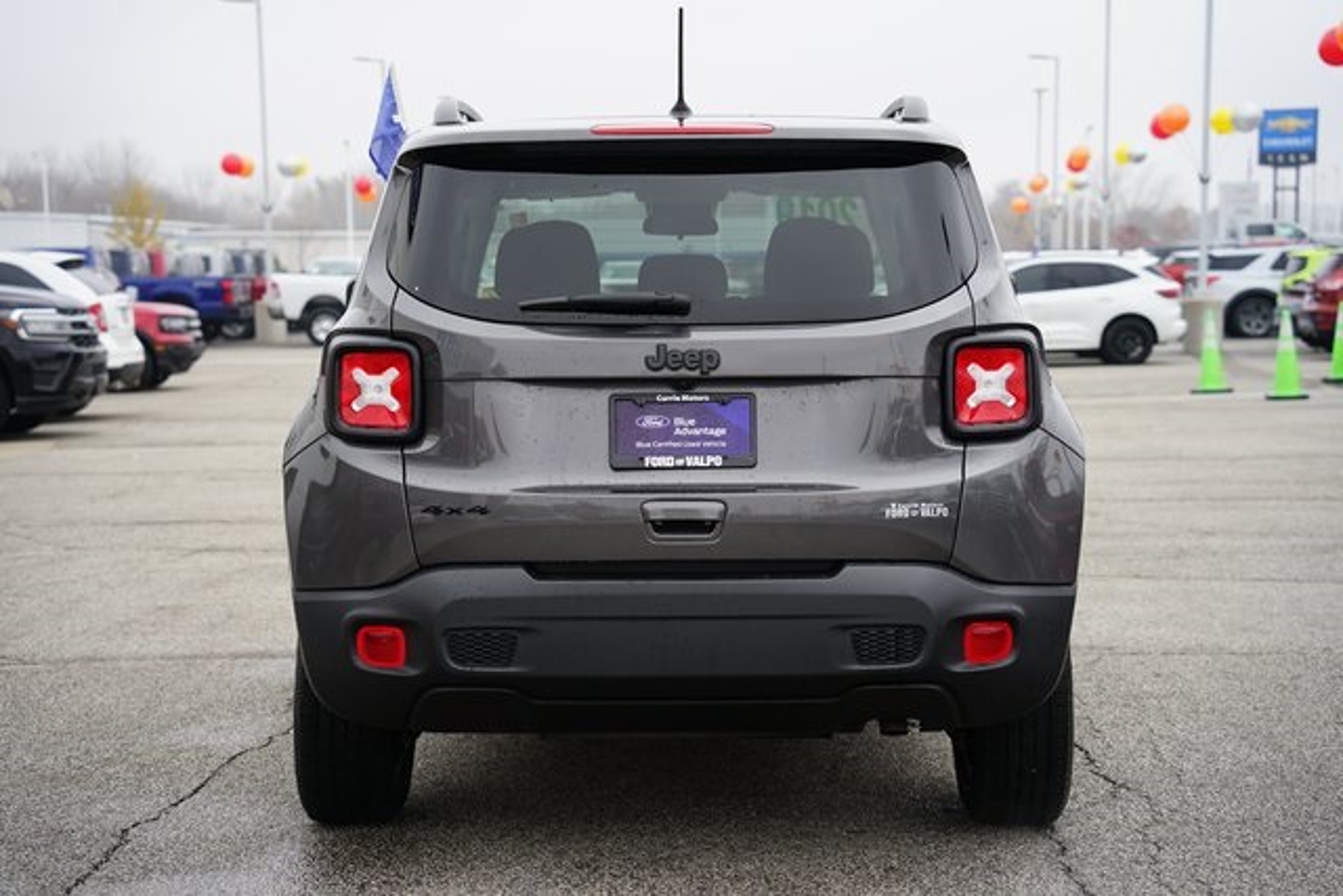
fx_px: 2500
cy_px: 448
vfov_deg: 20.3
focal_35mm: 67
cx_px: 672
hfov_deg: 30.1
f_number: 4
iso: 125
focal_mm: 67
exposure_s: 1/80
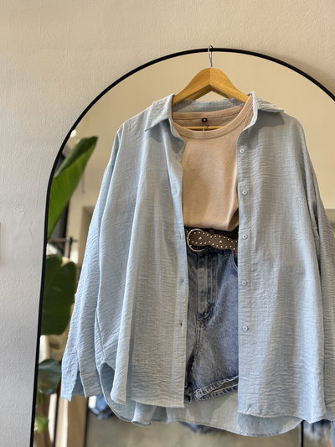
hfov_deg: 28.0
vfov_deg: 36.8
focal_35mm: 52
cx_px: 168
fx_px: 671
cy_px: 224
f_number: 1.6
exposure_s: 1/50
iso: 100
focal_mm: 5.96
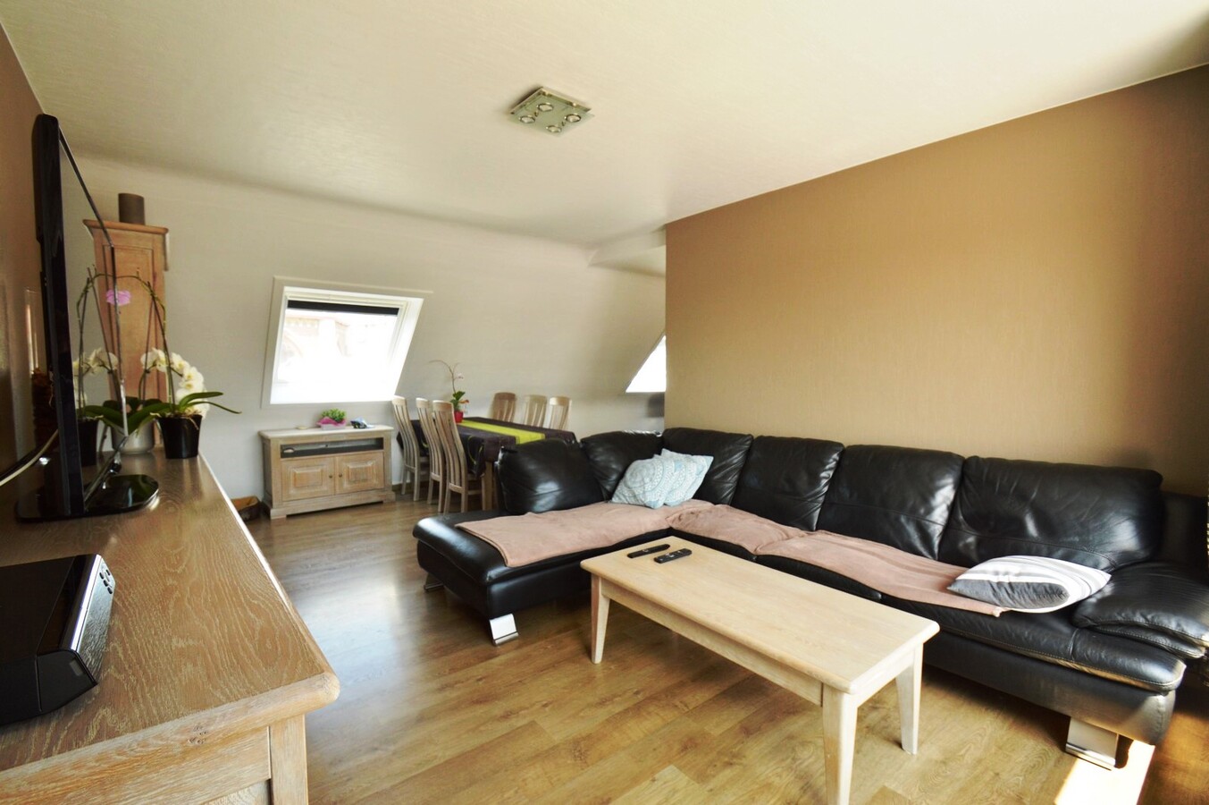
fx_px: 503
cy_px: 402
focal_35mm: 15
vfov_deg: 77.2
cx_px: 604
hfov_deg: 100.4
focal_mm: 10
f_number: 5.6
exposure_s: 1/125
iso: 400
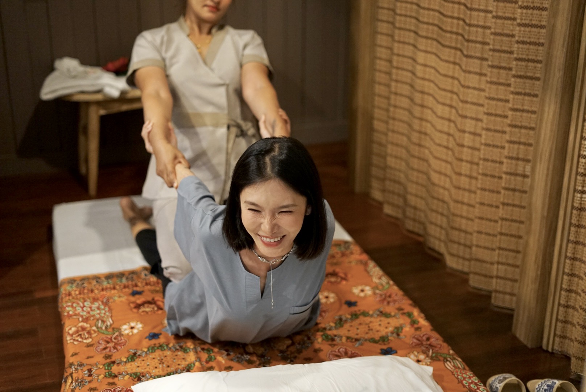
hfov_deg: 39.6
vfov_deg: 27.0
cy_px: 196
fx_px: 814
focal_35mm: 50
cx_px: 293
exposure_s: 1/160
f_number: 2
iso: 2500
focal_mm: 50
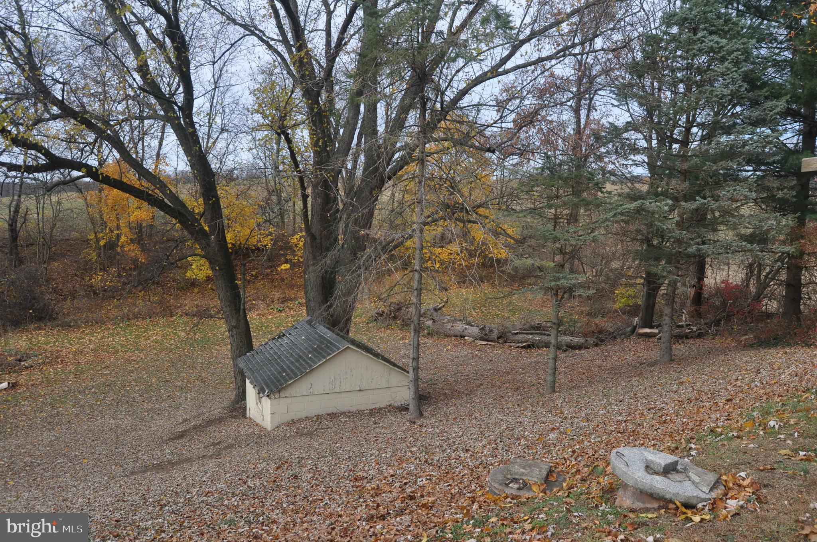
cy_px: 271
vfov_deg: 47.8
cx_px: 408
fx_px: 612
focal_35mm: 27
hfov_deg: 67.4
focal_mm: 18
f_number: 8
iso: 200
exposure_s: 1/250
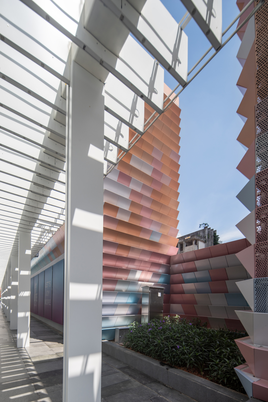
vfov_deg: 100.4
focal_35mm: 15
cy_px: 201
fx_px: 167
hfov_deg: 77.4
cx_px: 134
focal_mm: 15
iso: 100
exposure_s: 1/200
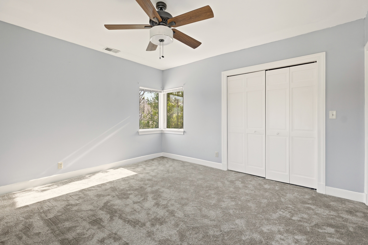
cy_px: 122
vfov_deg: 77.3
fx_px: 153
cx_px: 184
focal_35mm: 15
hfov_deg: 100.4
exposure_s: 1/450
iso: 400
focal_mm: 10
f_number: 8
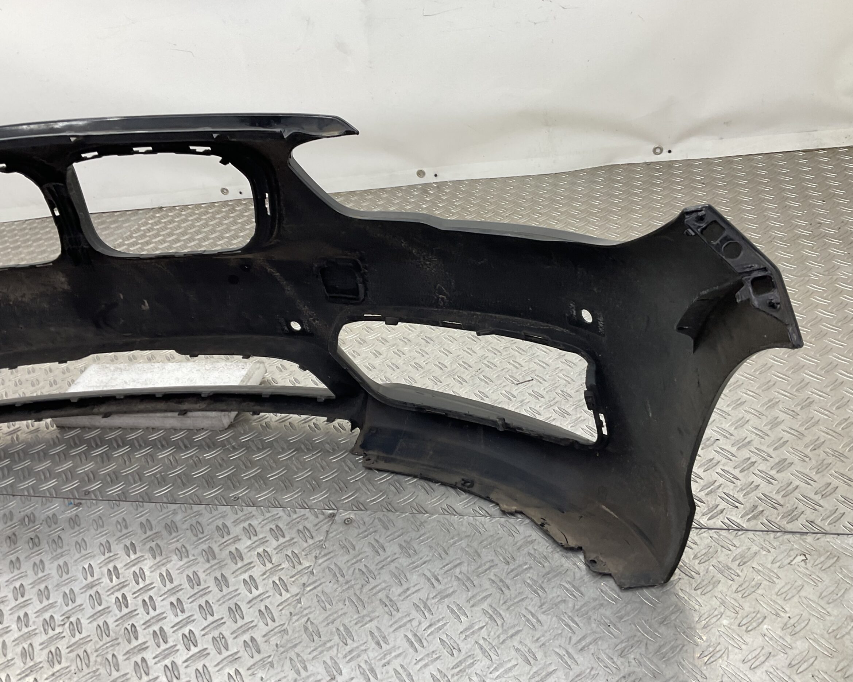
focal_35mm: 31
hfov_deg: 57.2
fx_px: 783
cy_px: 335
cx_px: 414
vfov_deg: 47.1
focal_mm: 3
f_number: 1.8
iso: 32
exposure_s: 1/100
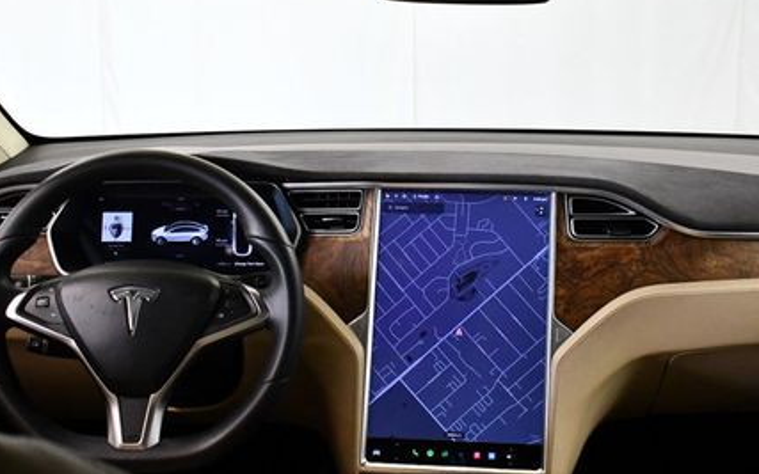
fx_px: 1138
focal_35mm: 55
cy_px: 243
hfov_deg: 36.8
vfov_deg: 23.6
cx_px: 446
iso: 2200
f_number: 3.5
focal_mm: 18
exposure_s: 1/125
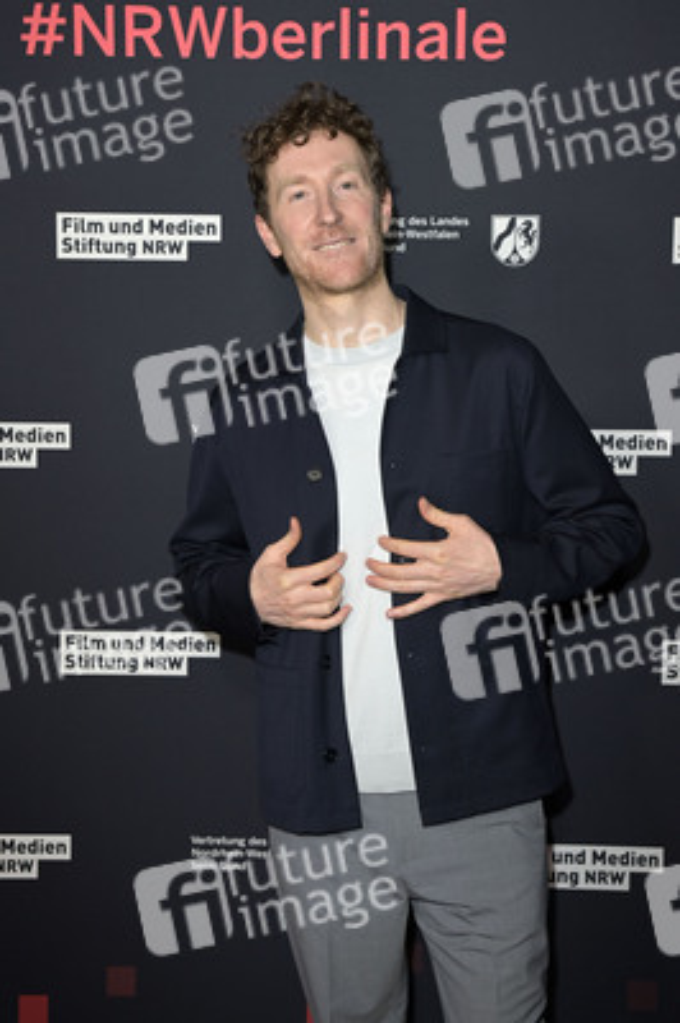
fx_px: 1561
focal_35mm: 55
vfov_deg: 36.3
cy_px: 512
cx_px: 340
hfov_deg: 24.6
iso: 1000
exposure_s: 1/250
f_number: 5
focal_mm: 55
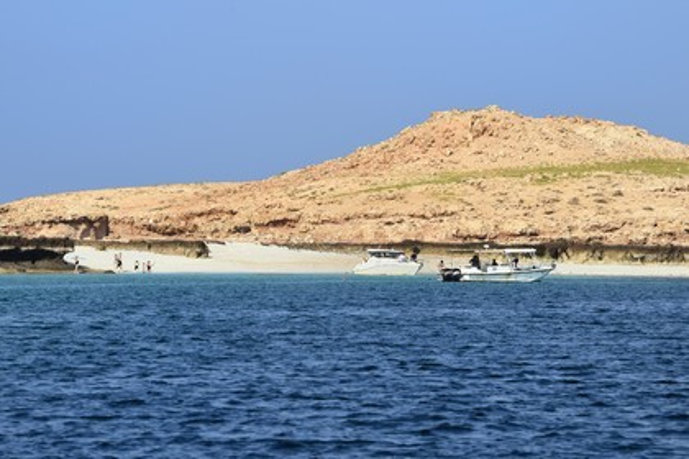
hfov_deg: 10.3
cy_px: 230
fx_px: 3827
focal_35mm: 200
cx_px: 344
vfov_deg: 6.9
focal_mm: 200
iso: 200
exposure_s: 1/400
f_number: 10
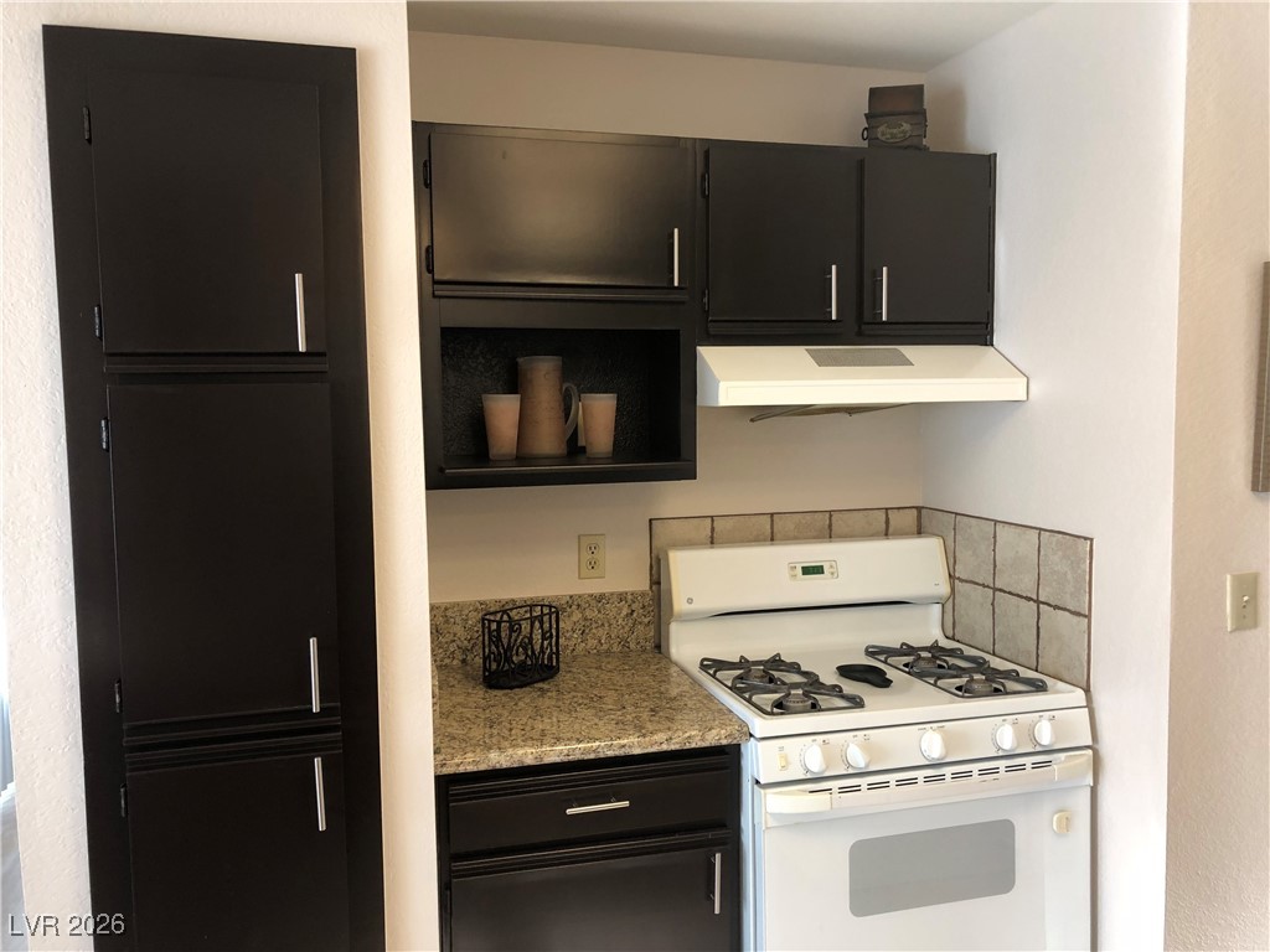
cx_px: 635
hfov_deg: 63.4
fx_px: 1027
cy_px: 476
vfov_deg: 49.7
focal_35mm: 28
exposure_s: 1/20
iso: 40
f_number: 1.8
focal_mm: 3.99
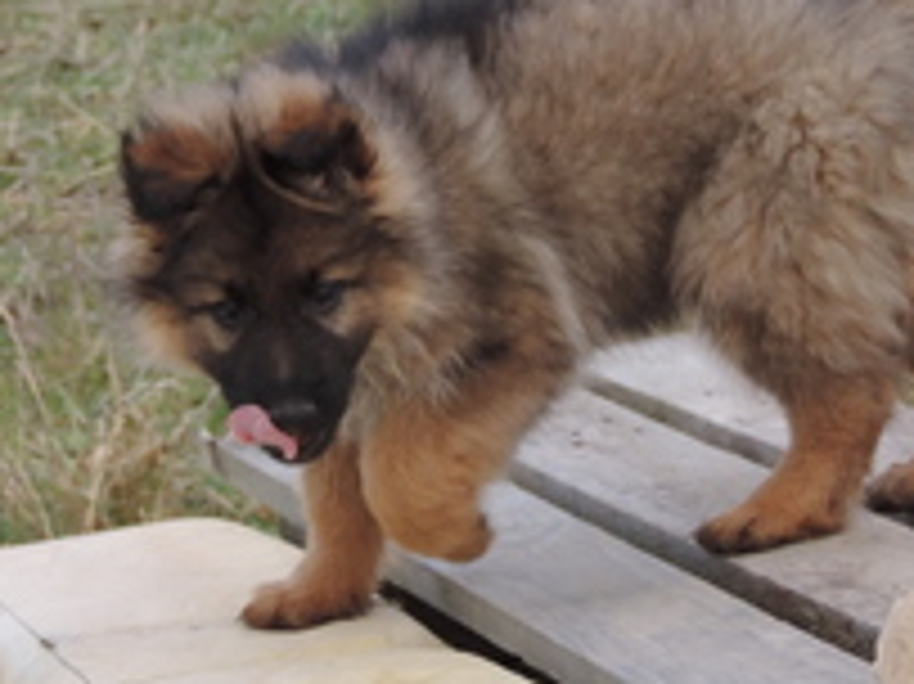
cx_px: 378
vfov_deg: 7.2
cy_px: 153
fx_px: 5462
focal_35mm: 207
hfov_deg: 9.6
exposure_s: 1/400
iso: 220
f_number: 4.2
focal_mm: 18.7
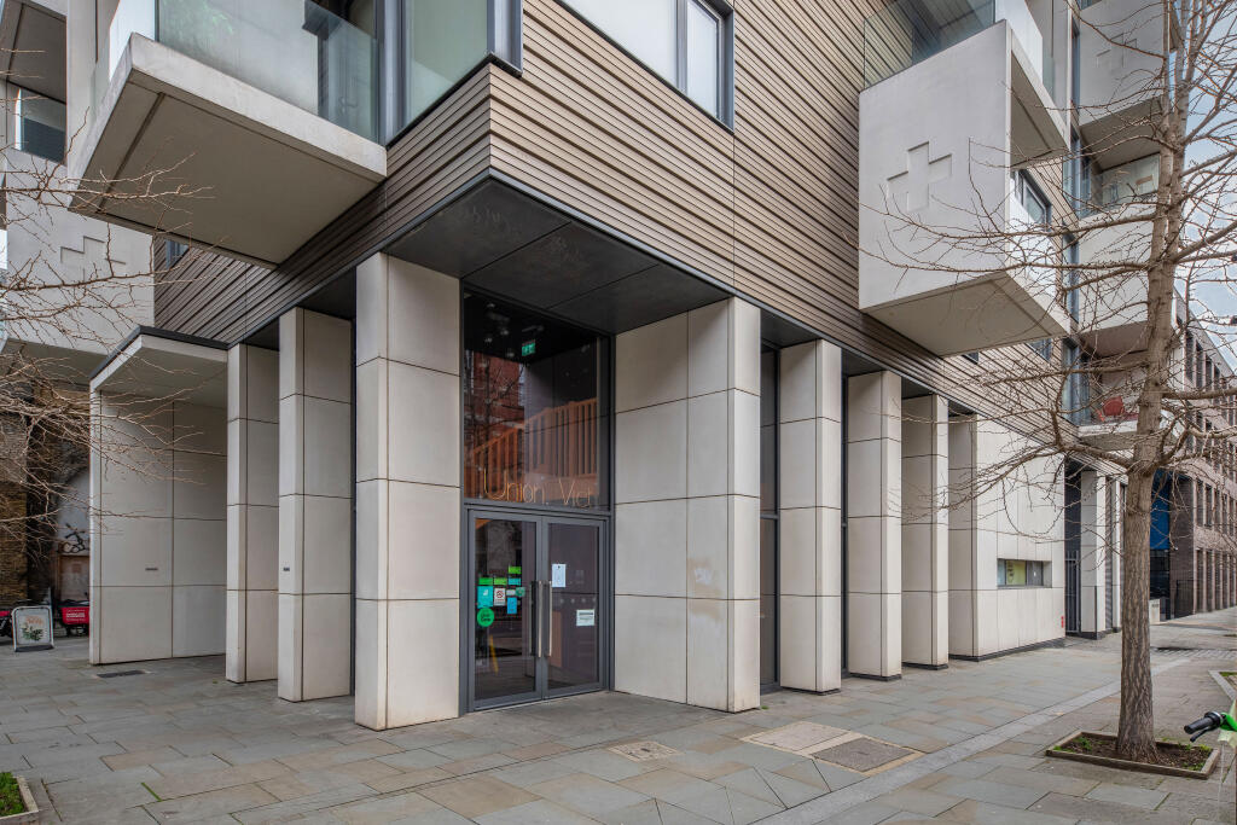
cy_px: 412
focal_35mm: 17
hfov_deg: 93.3
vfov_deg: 70.5
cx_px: 618
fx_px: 584
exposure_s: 1/200
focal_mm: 17
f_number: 8
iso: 400
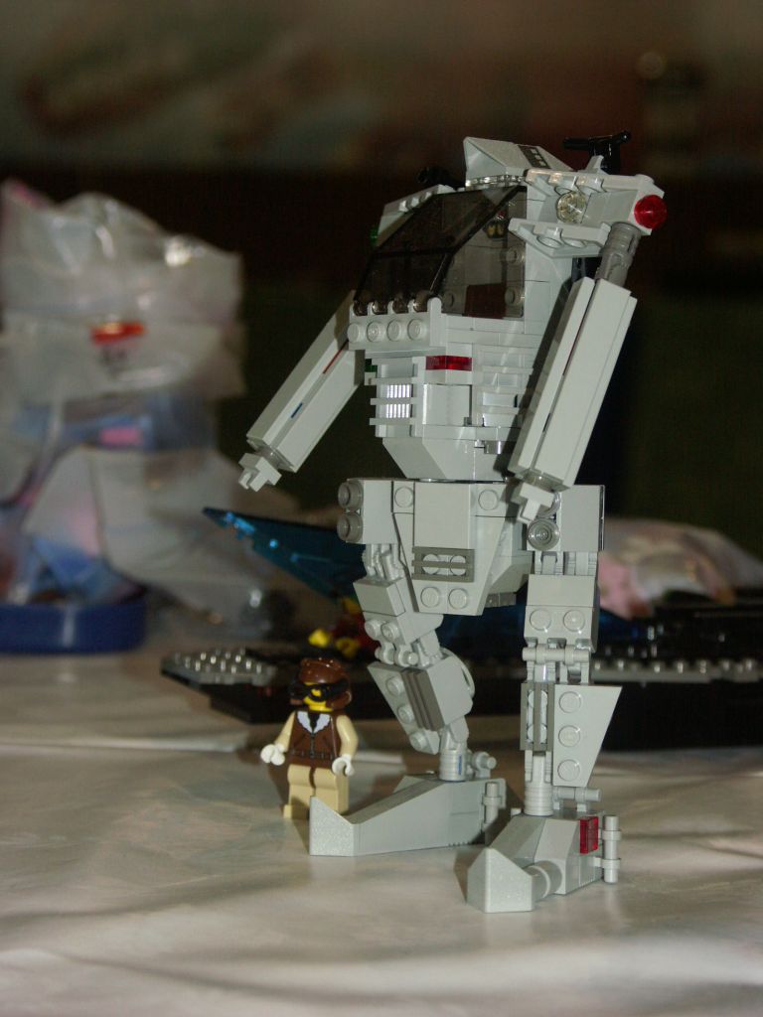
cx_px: 382
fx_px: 3086
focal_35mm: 105
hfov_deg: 14.1
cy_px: 508
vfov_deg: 18.7
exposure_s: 1/100
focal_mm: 26.76
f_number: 3.5
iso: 200
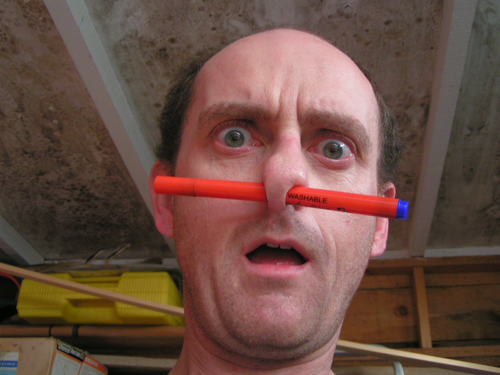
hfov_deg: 49.0
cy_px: 188
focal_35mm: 38
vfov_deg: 37.7
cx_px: 250
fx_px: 549
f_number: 2.8
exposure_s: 1/40
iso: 125
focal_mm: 5.8
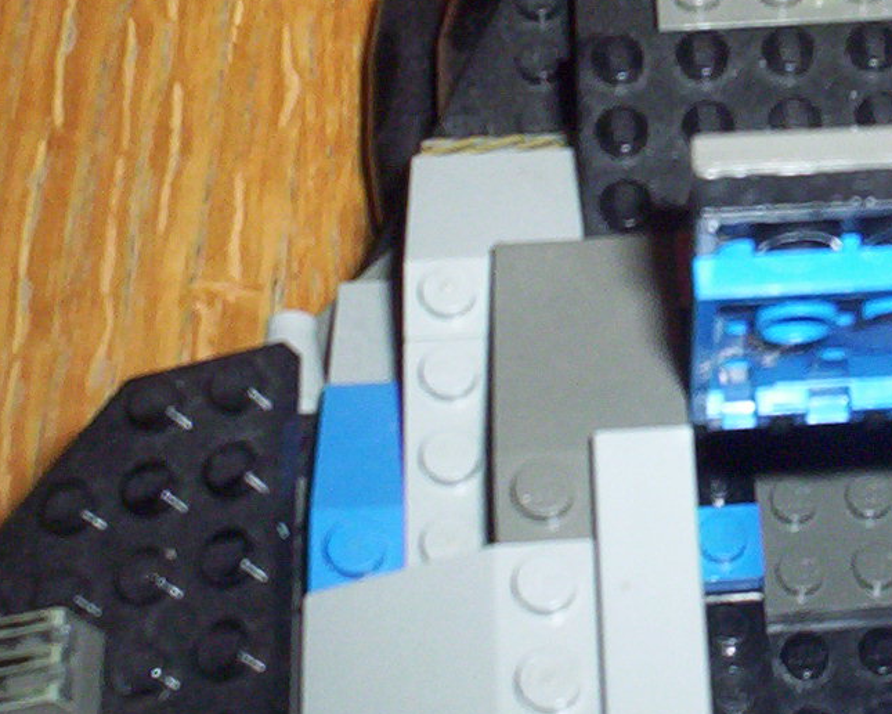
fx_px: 2482
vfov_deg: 16.3
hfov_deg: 19.9
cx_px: 821
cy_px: 156
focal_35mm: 94
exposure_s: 1/60
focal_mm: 4.99
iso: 140
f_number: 4.5
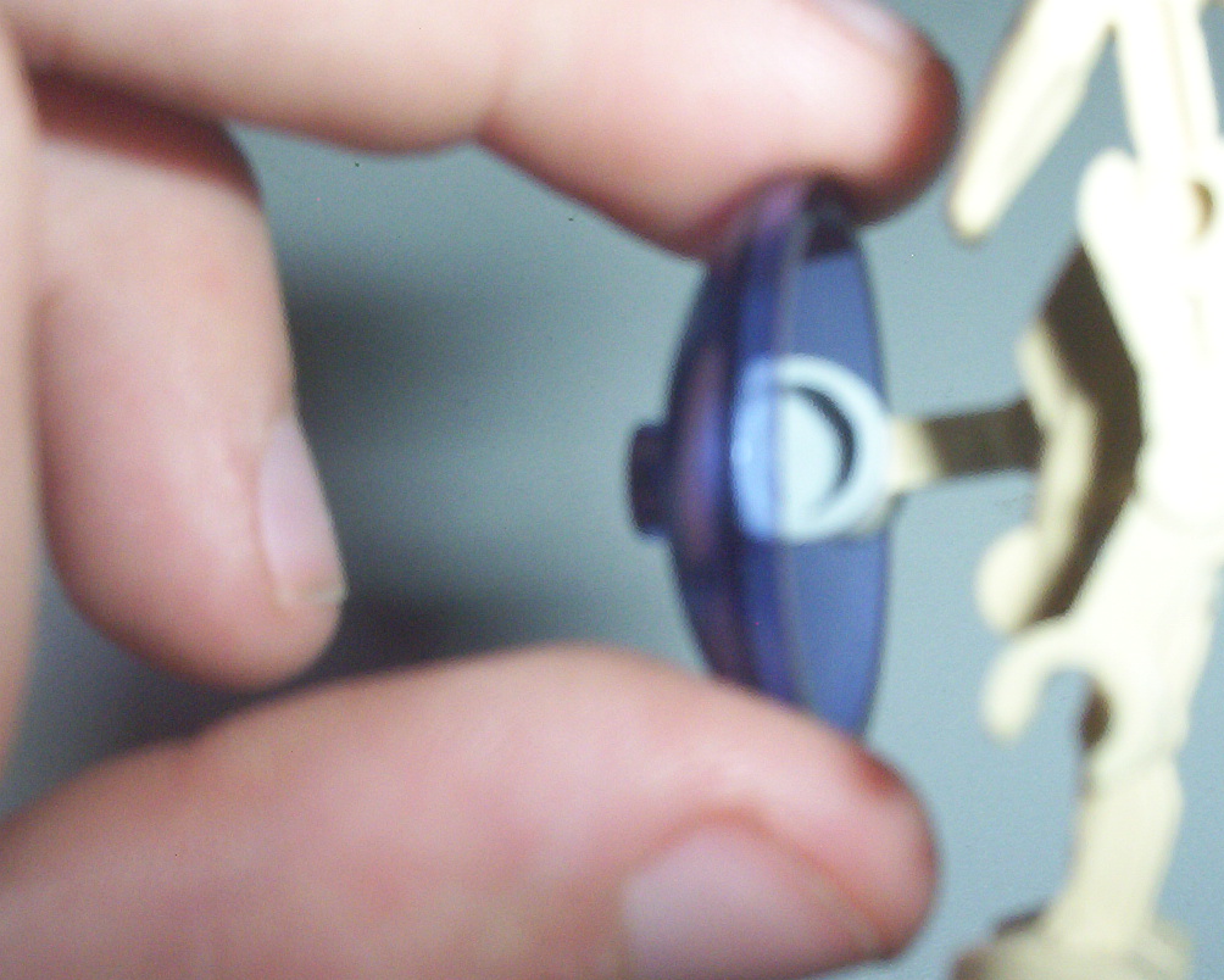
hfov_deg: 30.4
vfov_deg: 24.6
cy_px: 585
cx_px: 761
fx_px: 2247
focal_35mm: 62
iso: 140
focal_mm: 6
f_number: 4.5
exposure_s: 1/30
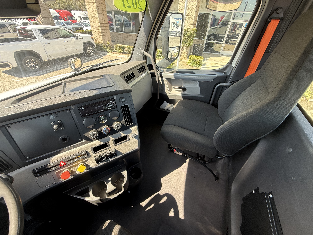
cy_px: 118
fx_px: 127
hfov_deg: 102.1
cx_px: 156
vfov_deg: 85.7
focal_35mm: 14
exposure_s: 1/99
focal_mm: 2.22
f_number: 2.2
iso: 80
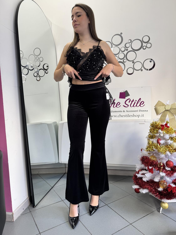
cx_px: 88
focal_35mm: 24
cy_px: 118
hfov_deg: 56.8
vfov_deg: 71.6
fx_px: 163
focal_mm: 6.76
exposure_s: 1/100
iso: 80
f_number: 1.78
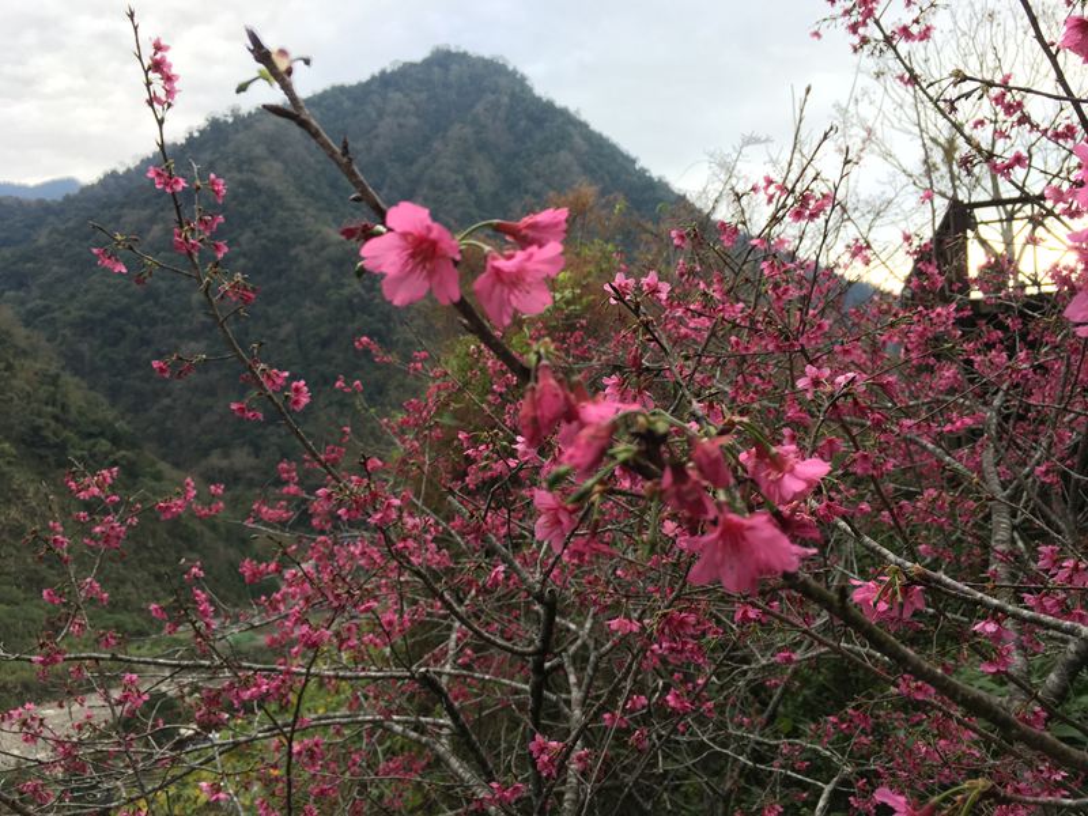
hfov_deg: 61.7
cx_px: 544
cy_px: 408
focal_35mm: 29
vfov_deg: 48.2
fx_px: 911
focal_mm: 4.15
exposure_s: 1/120
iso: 25
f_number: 2.2
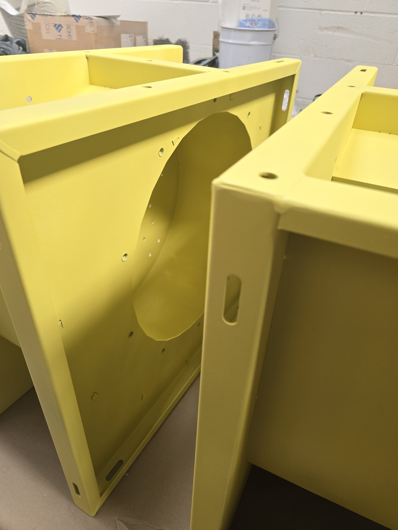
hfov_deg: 58.9
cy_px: 265
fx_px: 353
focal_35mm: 23
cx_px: 199
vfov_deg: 73.9
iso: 100
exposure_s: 1/100
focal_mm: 6.3
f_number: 1.7
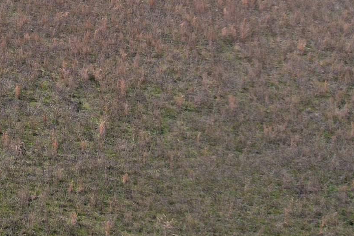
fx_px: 806
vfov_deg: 16.3
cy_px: -9
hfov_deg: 22.6
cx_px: -81
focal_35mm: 82
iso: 100
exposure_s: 1/1500
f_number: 2.8
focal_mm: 8.38
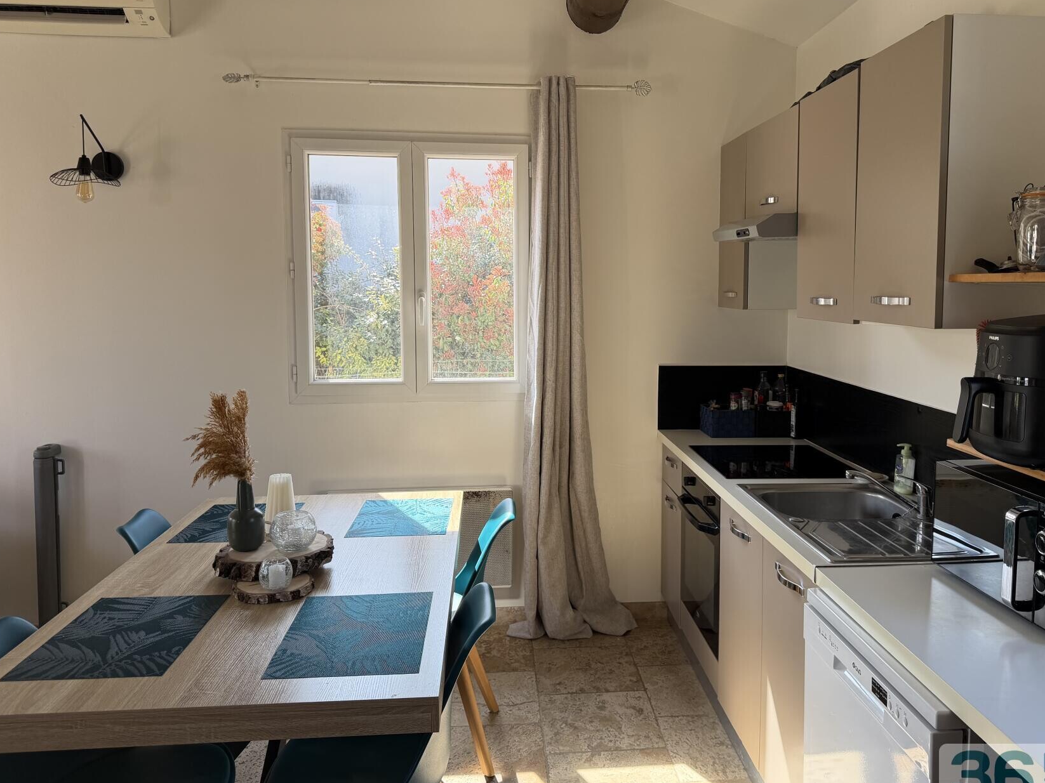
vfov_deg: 49.7
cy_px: 356
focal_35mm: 28
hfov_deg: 63.3
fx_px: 845
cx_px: 580
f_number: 1.78
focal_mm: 6.76
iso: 80
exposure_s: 1/246
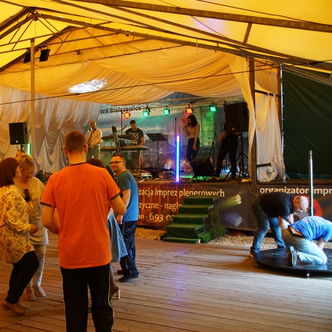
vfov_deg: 36.1
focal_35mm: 47
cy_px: 166
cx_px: 92
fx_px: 510
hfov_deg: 35.4
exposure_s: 1/160
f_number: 4
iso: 3200
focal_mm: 24
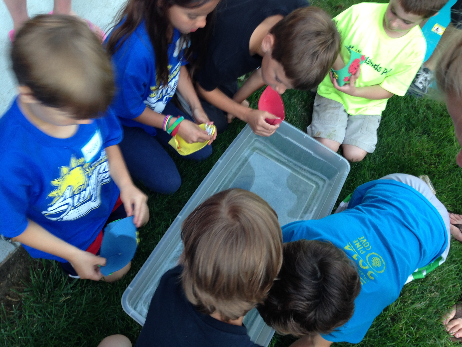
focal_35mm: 35
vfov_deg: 40.7
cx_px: 232
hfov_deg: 52.6
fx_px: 467
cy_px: 170
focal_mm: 4.12
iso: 64
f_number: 2.4
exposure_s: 1/20
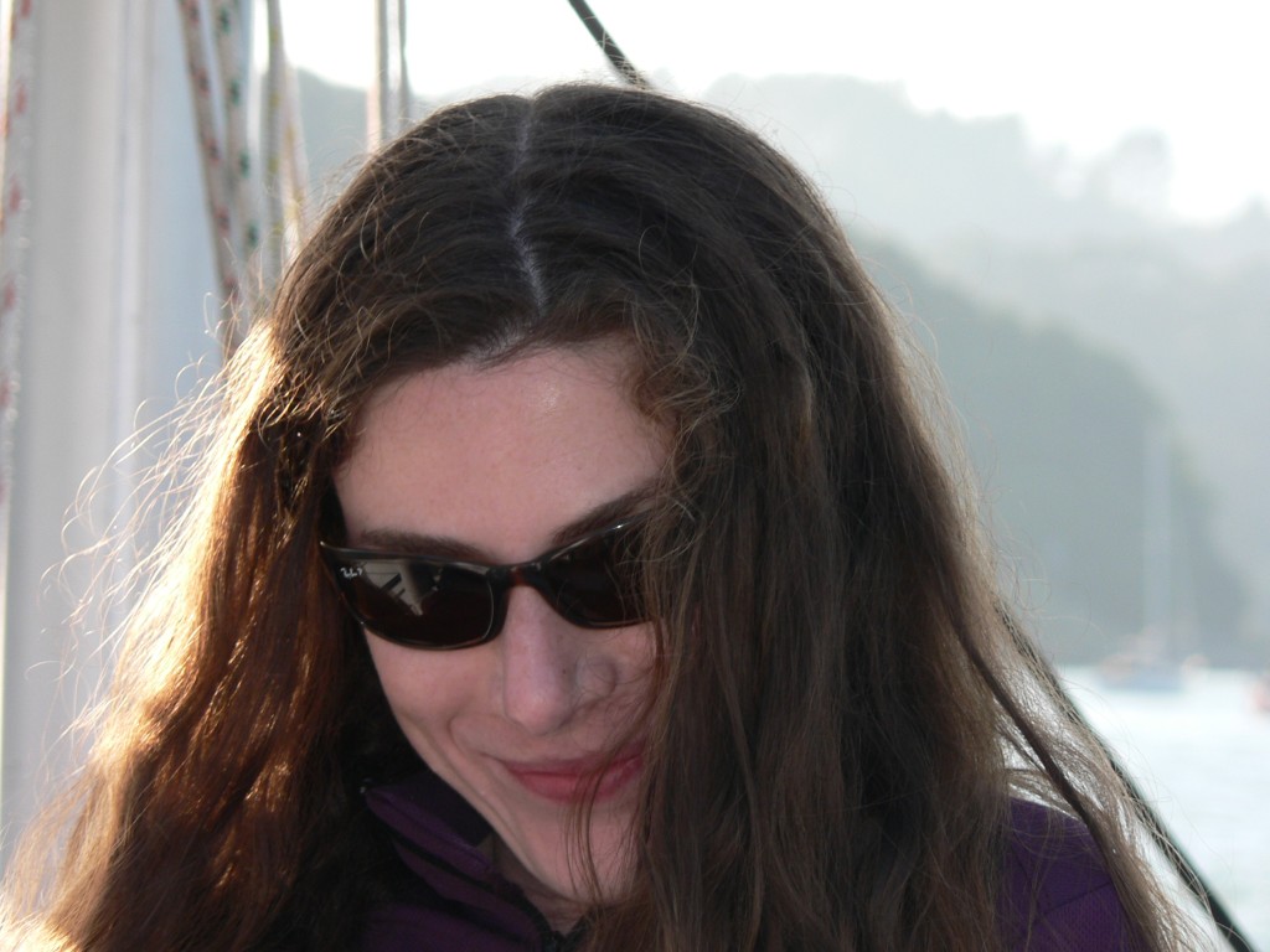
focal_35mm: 240
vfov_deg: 6.2
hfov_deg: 8.2
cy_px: 476
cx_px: 635
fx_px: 8805
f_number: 4
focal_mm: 40.1
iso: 80
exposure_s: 1/200
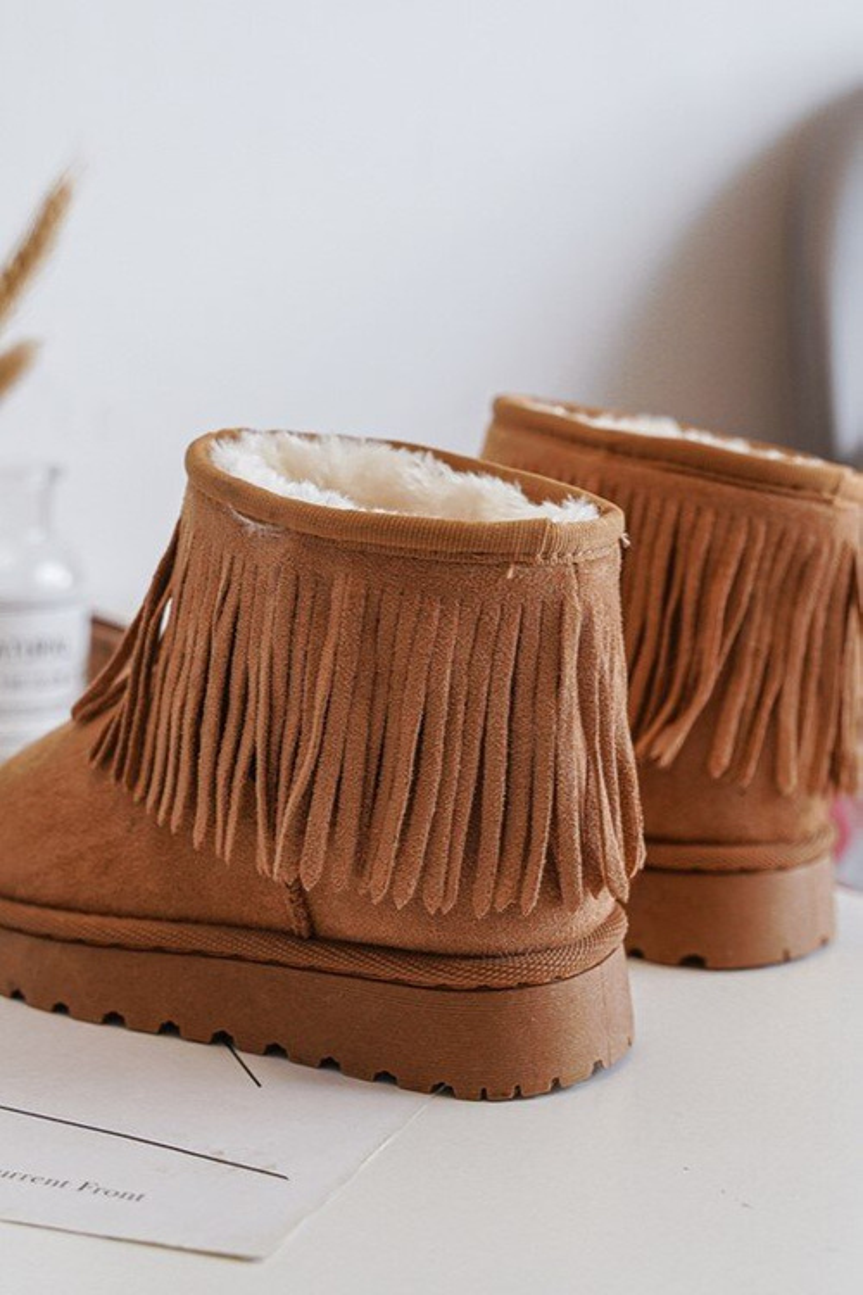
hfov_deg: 31.2
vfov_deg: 45.4
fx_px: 1546
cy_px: 648
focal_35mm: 43
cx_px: 432
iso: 500
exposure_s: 1/100
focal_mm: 43
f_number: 4
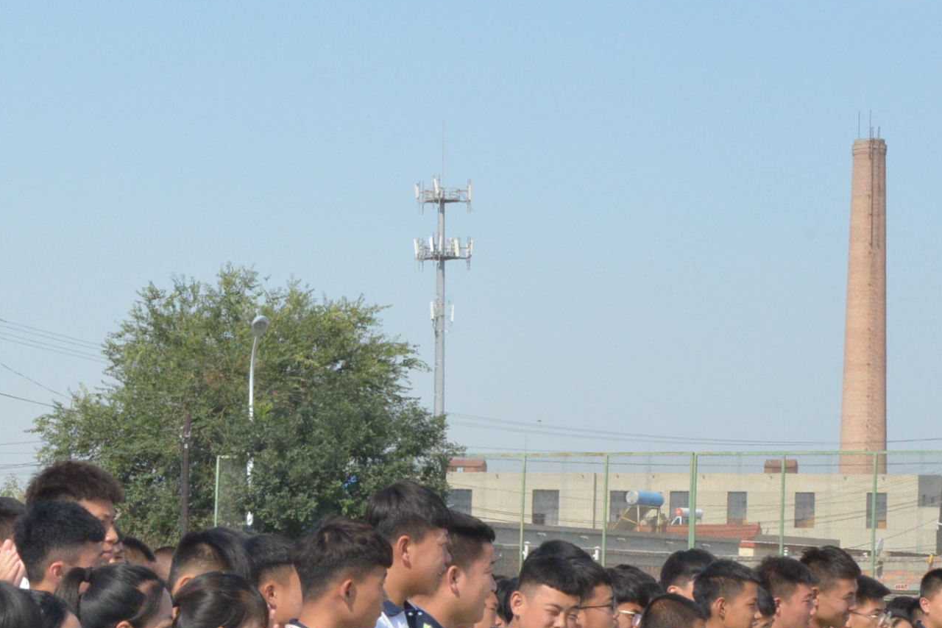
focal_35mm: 138
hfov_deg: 14.5
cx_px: -111
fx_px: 3612
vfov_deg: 9.9
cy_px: 599
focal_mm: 48
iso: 3200
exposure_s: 1/1000
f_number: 16
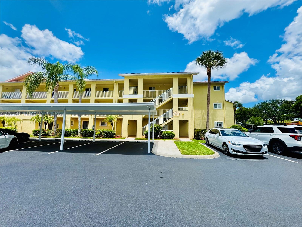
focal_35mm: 14
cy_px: 114
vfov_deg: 85.7
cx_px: 151
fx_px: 122
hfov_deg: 102.1
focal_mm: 2.22
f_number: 2.2
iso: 50
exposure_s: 1/1346
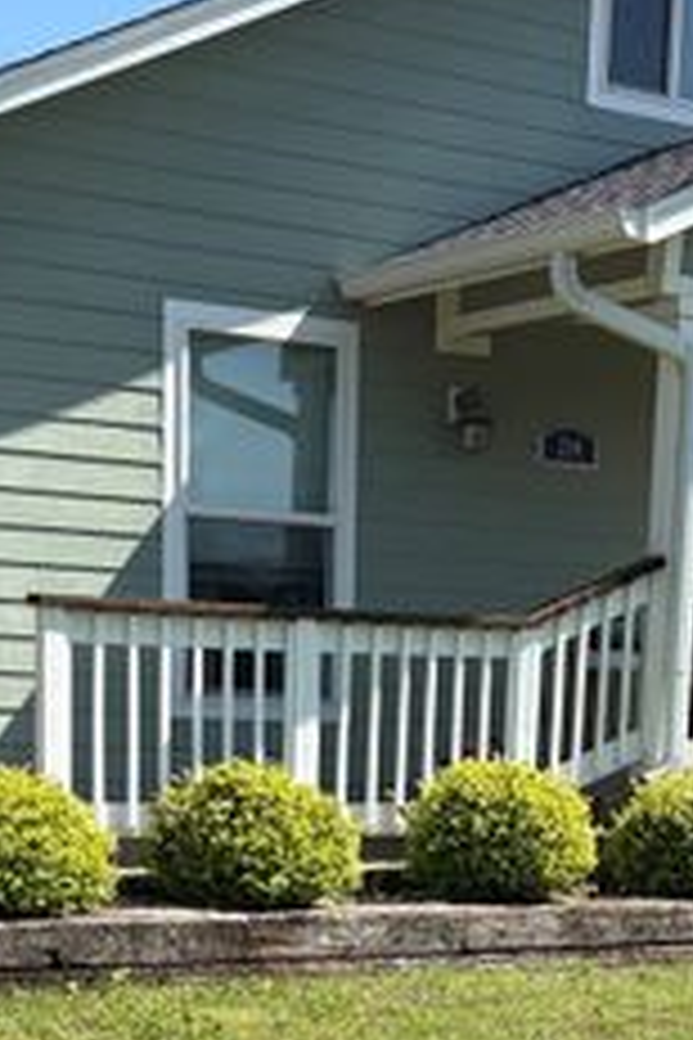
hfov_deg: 17.5
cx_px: 428
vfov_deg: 24.9
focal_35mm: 78
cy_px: 1020
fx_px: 2252
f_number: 1.6
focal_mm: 5.96
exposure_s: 1/2364
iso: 50
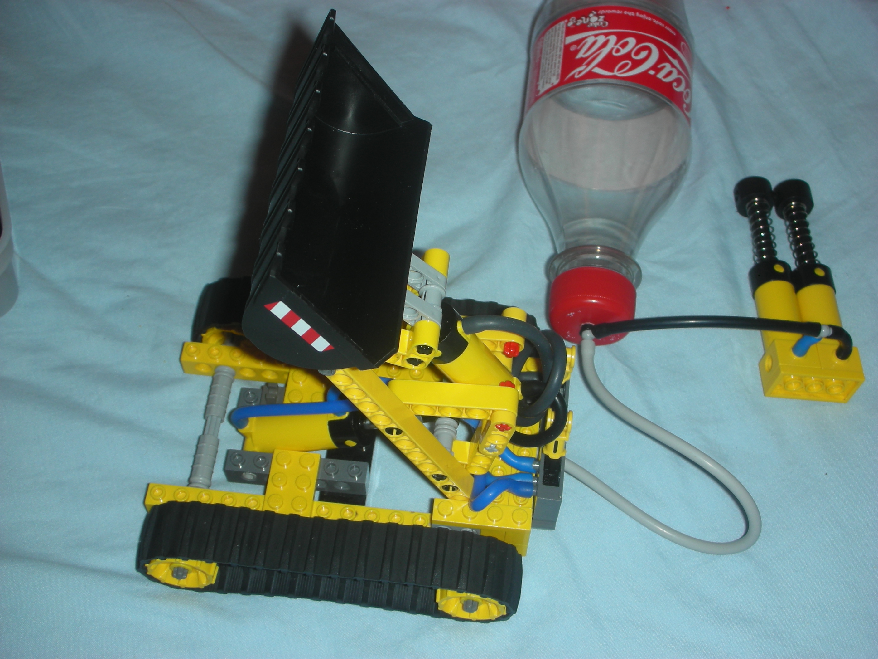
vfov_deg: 27.5
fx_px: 1344
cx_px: 439
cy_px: 330
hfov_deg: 36.2
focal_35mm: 53
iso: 50
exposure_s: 1/60.1
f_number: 3.7
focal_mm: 8.8
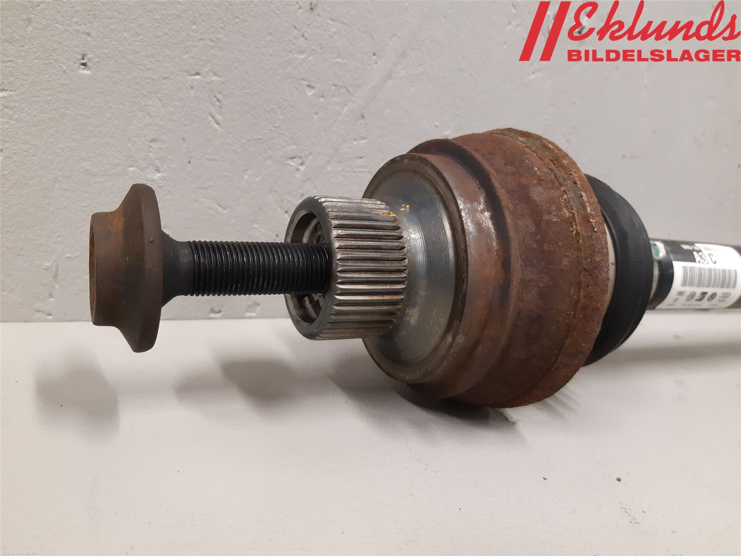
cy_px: 278
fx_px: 557
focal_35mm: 26
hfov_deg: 67.3
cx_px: 370
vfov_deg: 53.1
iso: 250
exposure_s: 1/50
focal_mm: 3.93
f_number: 1.7
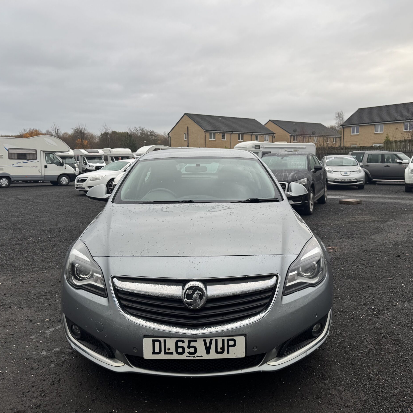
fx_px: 391
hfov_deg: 55.6
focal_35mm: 29
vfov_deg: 55.6
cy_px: 205
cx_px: 199
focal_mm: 6.76
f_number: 1.78
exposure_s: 1/539
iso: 80
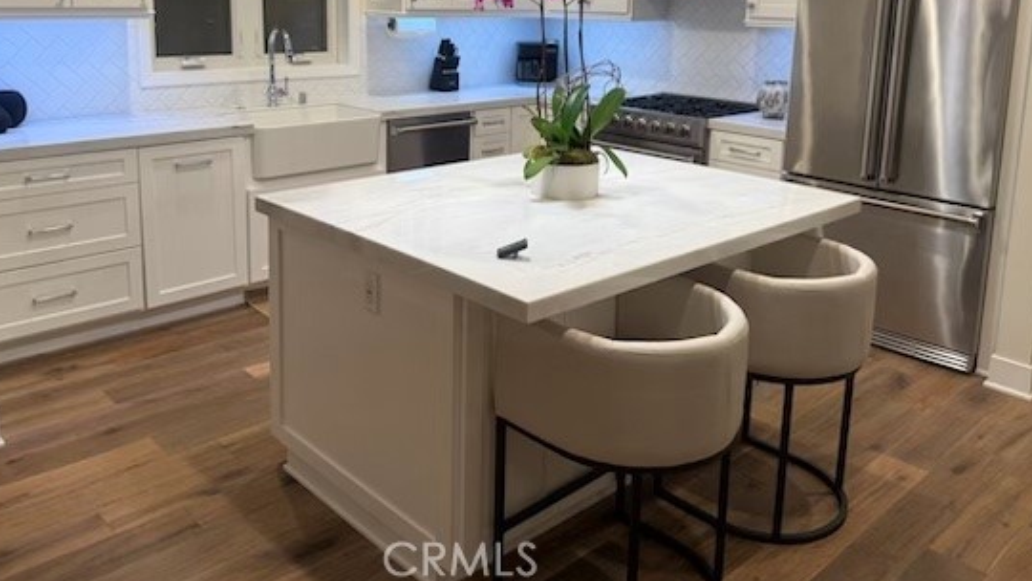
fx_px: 848
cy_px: 128
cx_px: 491
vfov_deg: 36.7
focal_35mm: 31
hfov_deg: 62.6
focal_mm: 6.76
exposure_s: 1/120
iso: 160
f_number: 1.78
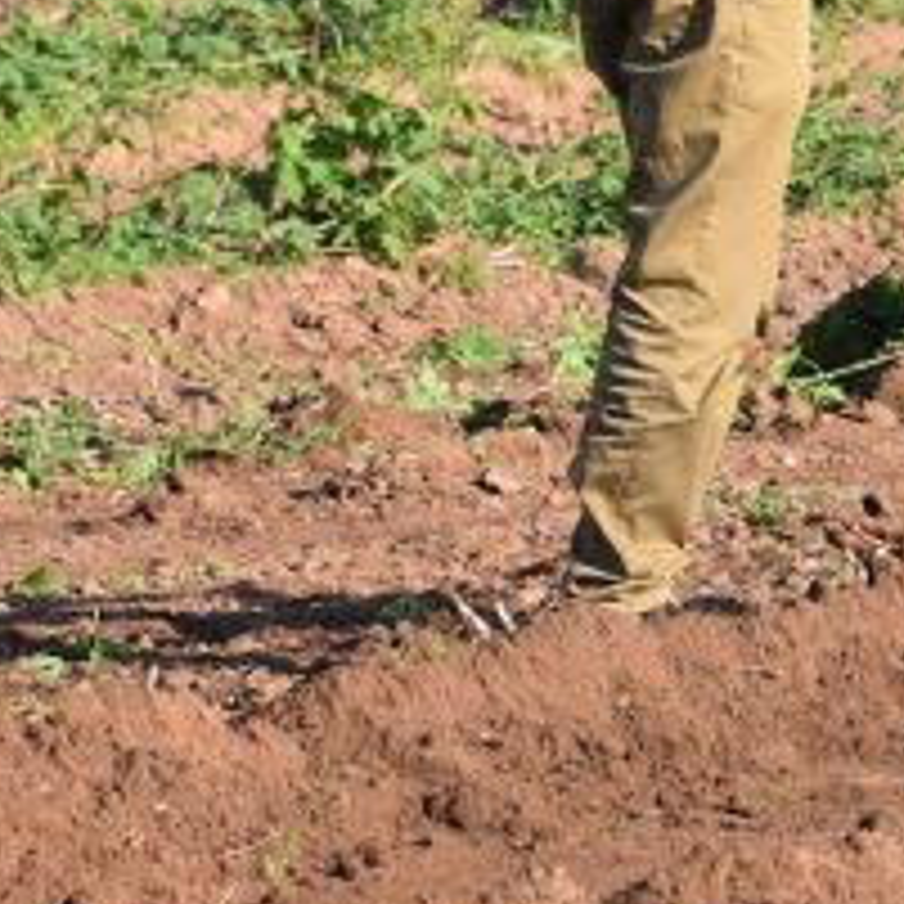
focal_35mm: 681
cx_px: 1799
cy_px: -513
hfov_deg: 2.6
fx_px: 20126
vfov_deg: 2.6
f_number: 8
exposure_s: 1/1000
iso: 560
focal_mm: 105
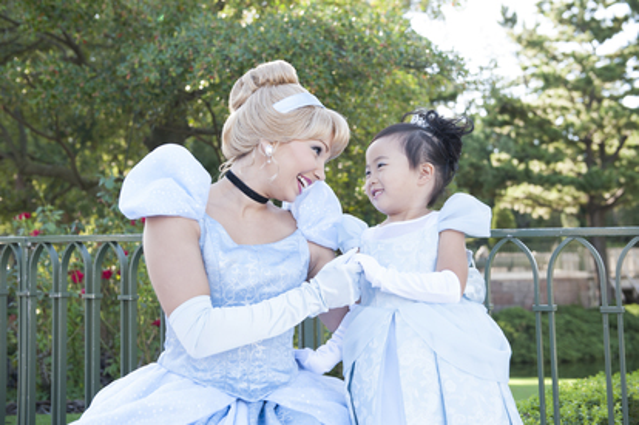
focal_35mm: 50
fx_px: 886
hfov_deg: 39.6
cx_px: 320
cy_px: 212
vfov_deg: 26.9
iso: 250
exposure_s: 1/125
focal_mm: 50
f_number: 4
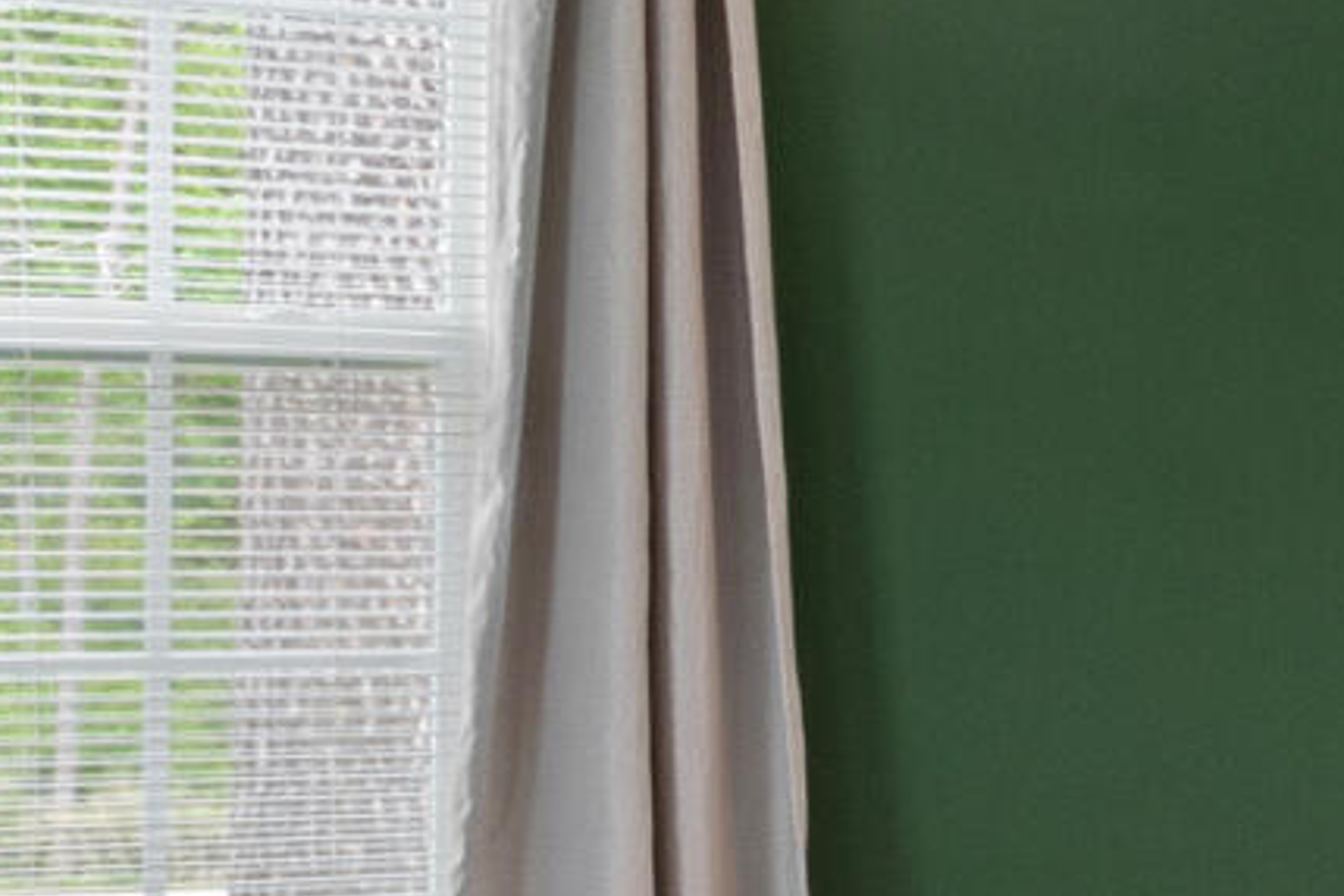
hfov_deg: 14.0
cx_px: 3155
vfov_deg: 13.0
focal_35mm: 105
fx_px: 3920
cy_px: 473
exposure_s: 1/3
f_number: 8
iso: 100
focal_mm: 10
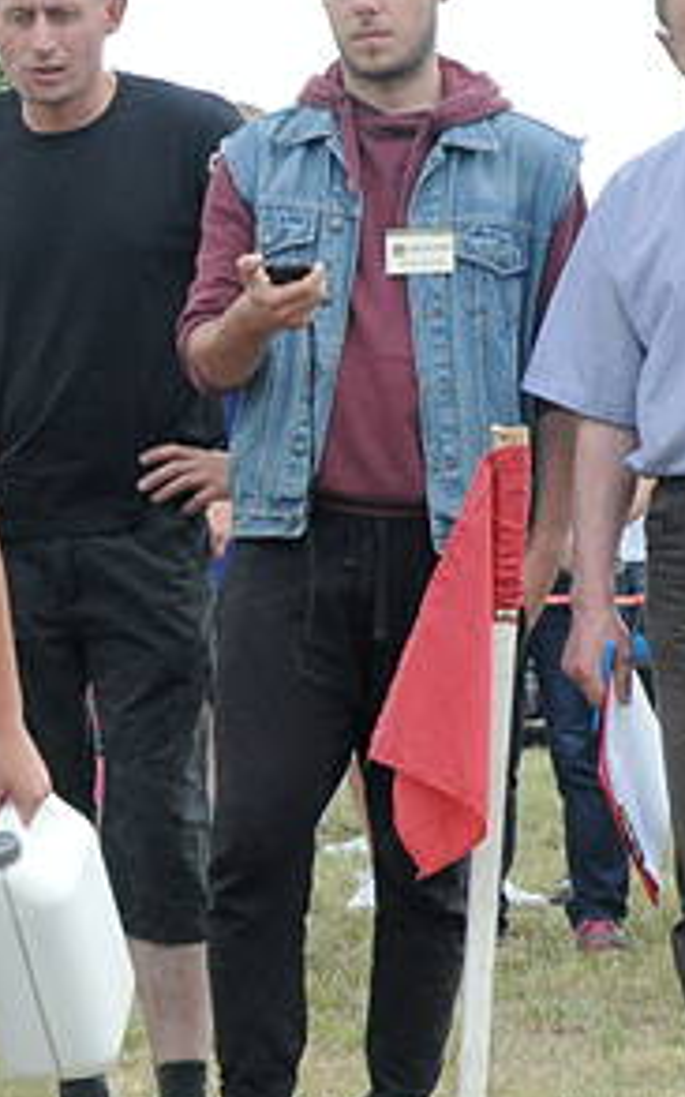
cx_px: -281
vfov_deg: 10.5
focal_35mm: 199
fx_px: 5961
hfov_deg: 6.5
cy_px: 650
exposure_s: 1/400
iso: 800
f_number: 10
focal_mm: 45
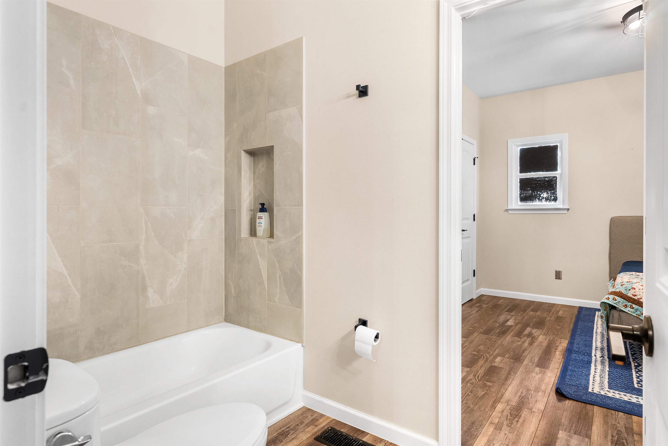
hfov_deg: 83.9
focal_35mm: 20
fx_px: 371
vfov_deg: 62.0
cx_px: 334
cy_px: 223
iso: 125
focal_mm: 20
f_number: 7.1
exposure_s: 1/1.25
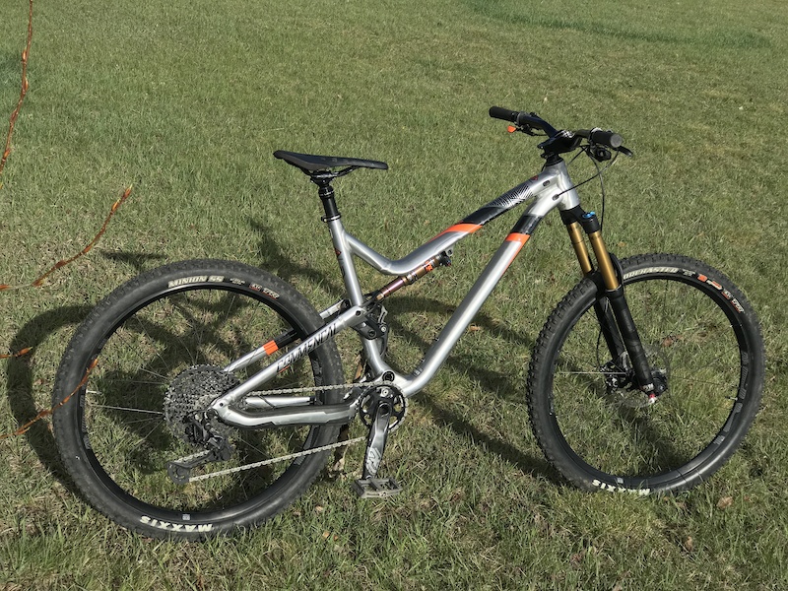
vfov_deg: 25.7
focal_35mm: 57
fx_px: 1298
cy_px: 296
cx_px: 394
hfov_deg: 33.8
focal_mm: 6.6
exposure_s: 1/567
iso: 20
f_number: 2.8
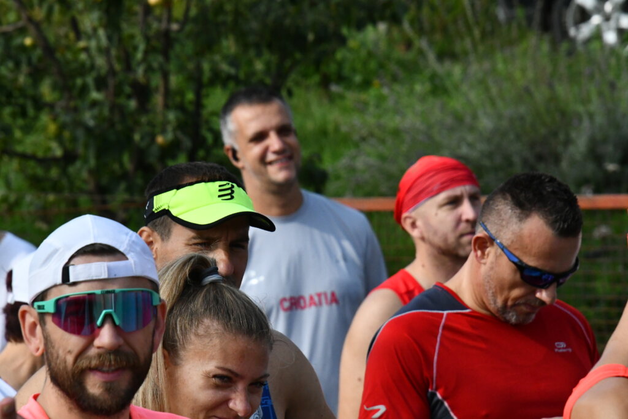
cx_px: 314
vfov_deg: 5.0
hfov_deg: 7.4
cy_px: 210
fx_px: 4832
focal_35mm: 277
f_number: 9
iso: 3200
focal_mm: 185
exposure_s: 1/5000
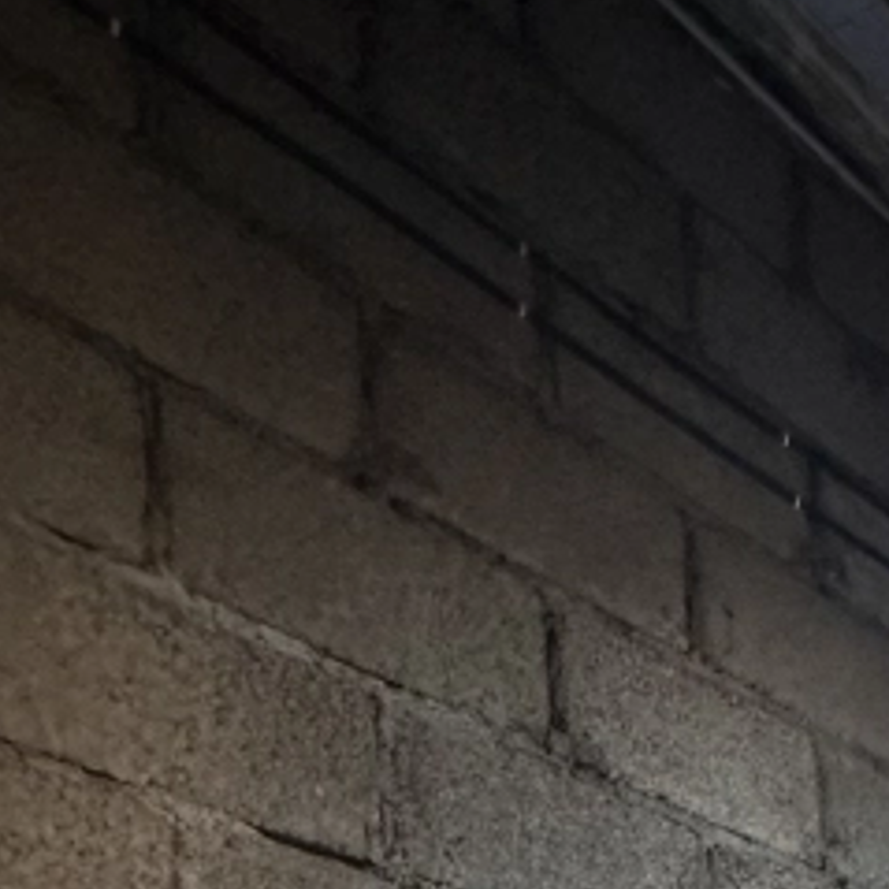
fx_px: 1627
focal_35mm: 56
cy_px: 1562
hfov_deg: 23.6
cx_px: 1376
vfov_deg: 21.4
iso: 320
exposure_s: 1/50
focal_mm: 2.22
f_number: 2.2
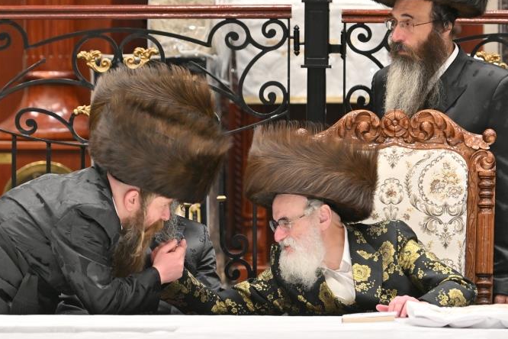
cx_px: 278
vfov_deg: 3.7
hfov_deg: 5.6
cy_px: 208
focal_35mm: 369
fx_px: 5207
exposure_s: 1/250
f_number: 2.8
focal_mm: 160
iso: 200
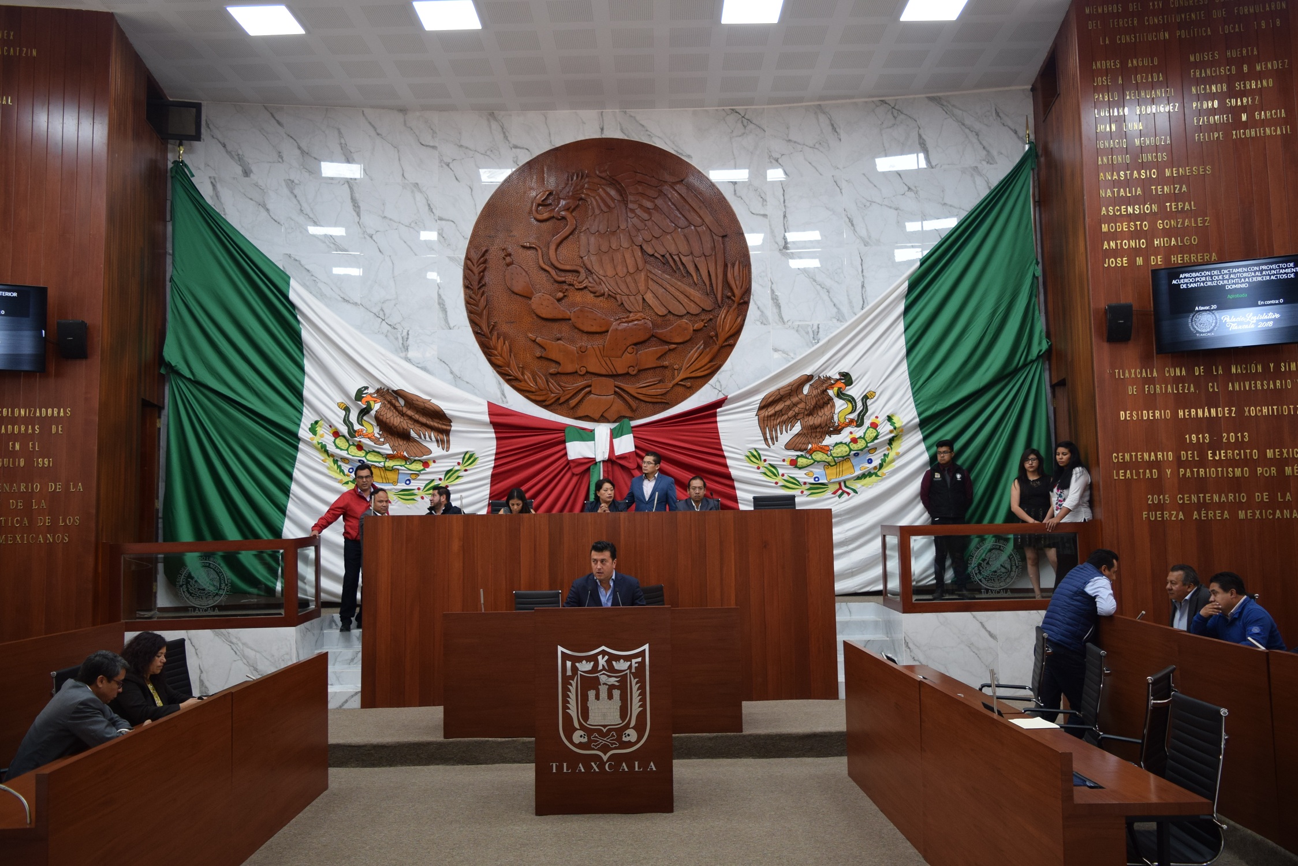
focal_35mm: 27
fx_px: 974
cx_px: 649
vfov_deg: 48.0
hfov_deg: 67.4
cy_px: 433
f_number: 4
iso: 560
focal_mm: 18
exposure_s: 1/60
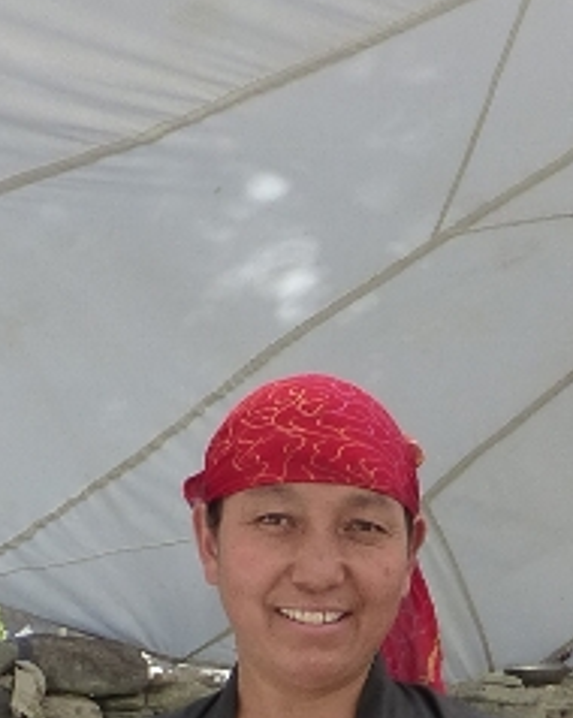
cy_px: 887
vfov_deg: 17.4
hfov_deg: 14.6
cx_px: 344
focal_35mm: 105
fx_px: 2229
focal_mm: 4.5
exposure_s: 1/100
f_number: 8
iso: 160
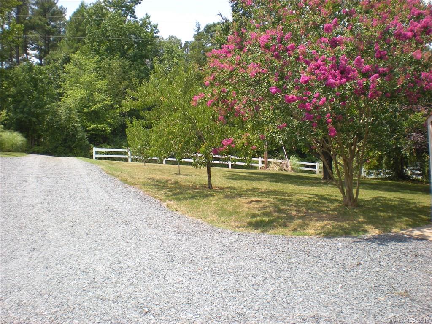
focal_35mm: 38
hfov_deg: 49.0
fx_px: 474
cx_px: 216
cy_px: 162
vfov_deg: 37.7
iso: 89
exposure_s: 1/296
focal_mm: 6.3
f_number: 4.6
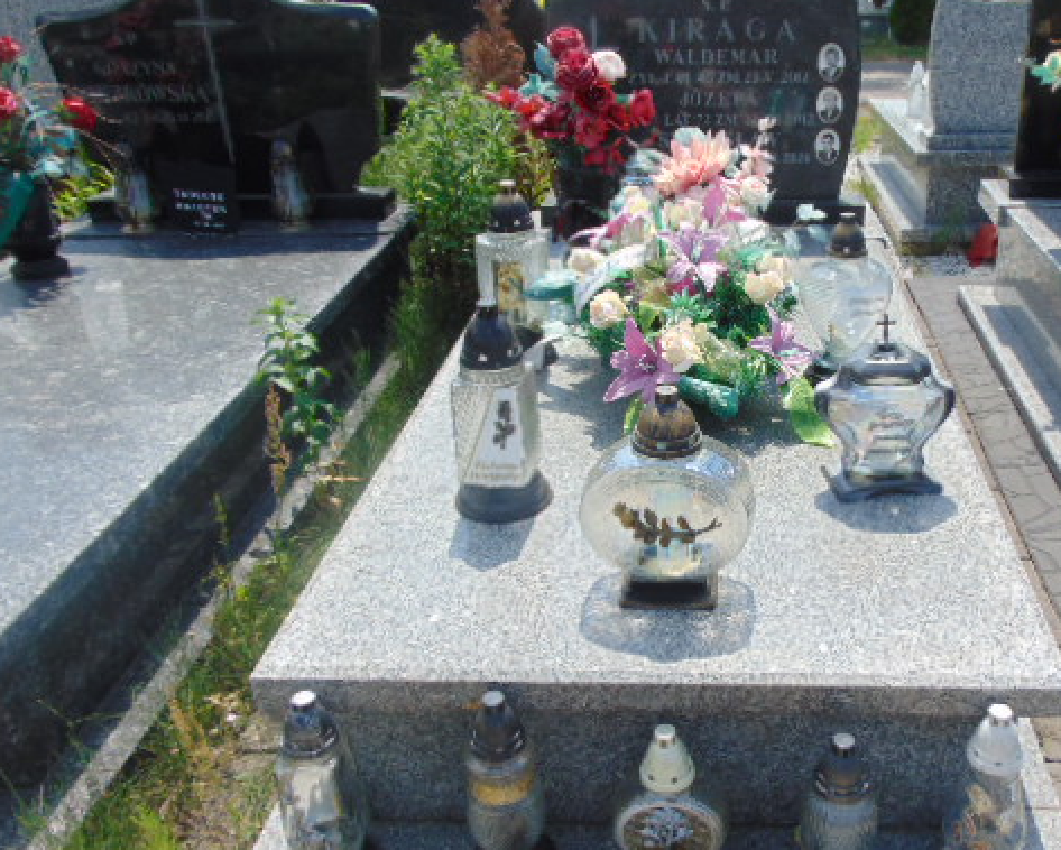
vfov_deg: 44.6
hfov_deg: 53.3
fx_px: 1037
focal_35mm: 33
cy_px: 404
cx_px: 693
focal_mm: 4.5
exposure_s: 1/200
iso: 80
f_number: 7.7
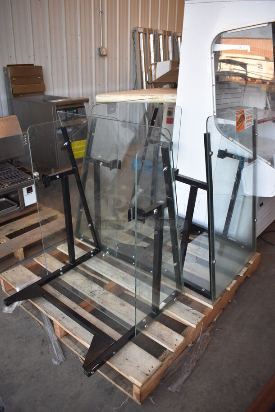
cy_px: 206
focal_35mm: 27
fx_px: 309
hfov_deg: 48.0
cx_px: 138
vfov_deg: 67.3
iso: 560
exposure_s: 1/250
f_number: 3.5
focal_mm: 18
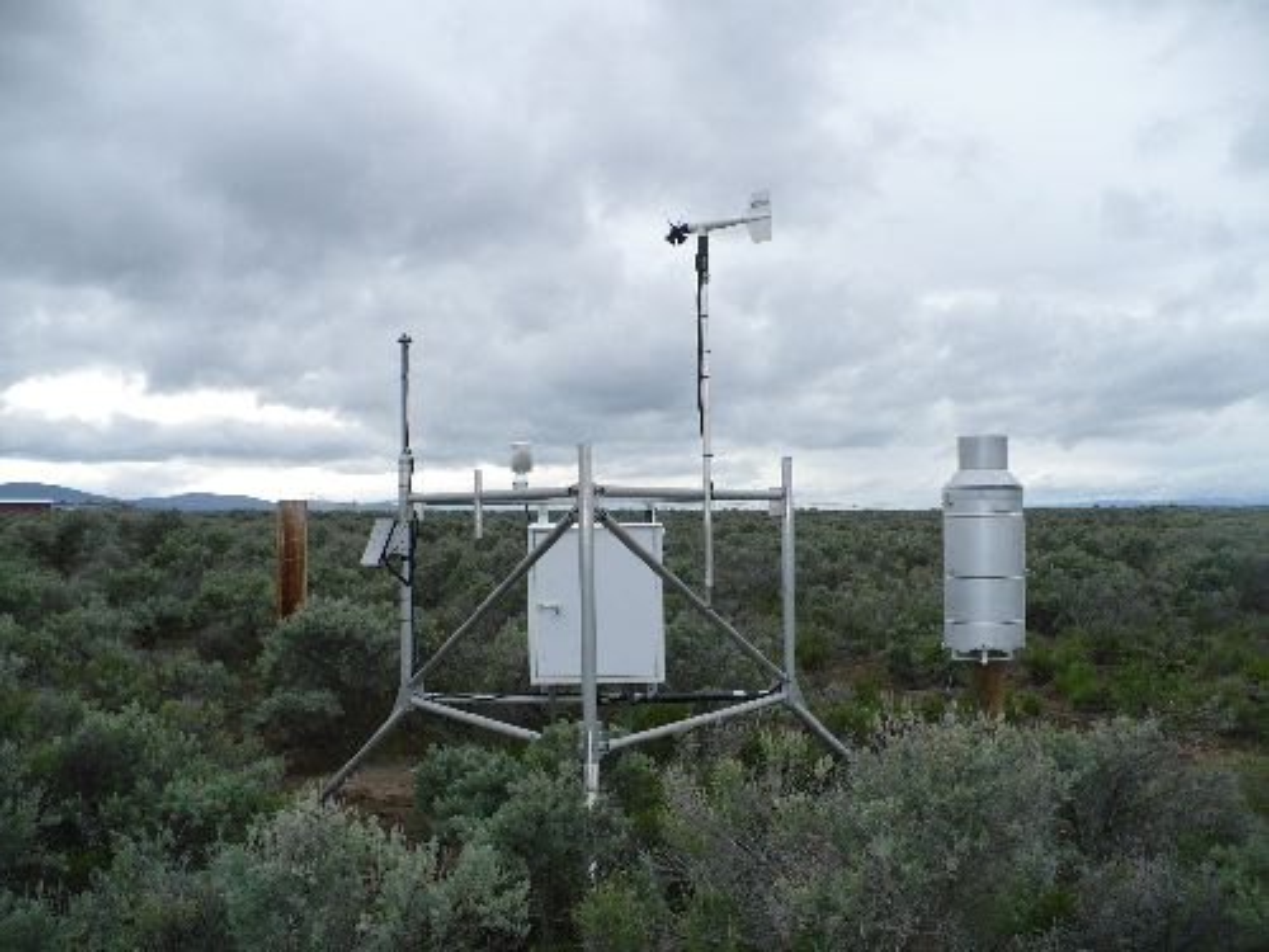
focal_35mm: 37
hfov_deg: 50.1
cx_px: 634
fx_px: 1356
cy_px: 476
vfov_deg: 38.7
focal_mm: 6.1
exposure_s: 1/640
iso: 100
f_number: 2.8
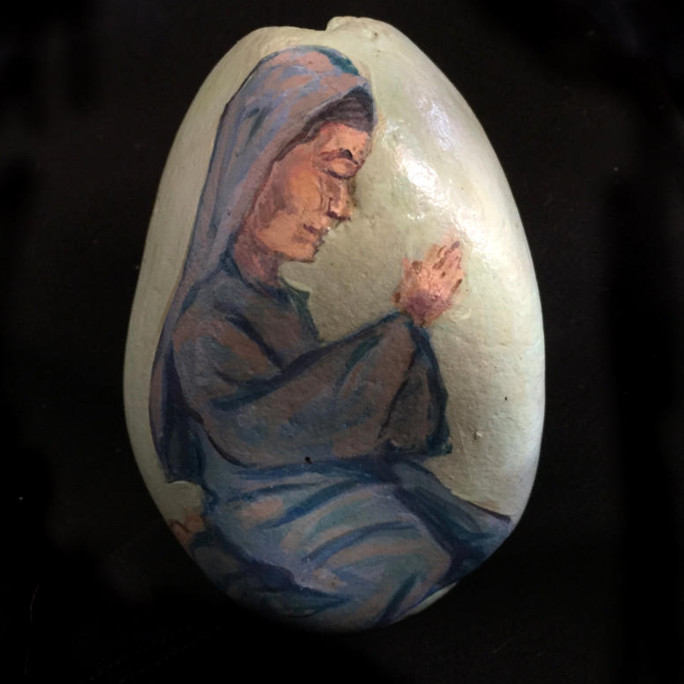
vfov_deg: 47.2
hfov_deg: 47.2
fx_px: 782
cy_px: 308
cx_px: 338
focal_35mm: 35
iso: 125
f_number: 2.2
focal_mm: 4.15
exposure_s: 1/30
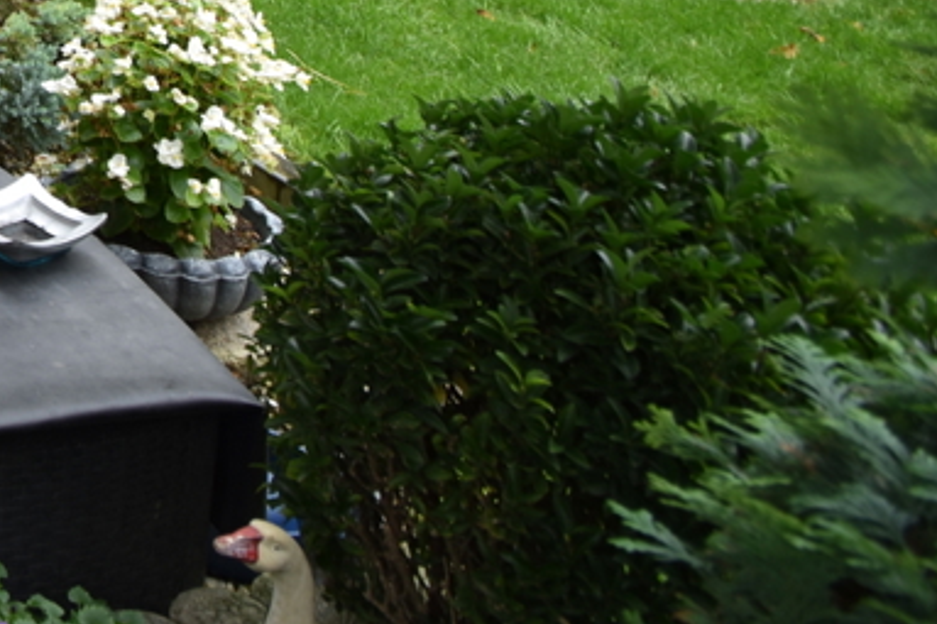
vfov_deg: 23.8
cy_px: -262
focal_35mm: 47
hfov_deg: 27.4
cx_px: -497
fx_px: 1223
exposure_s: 1/50
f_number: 4.5
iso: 100
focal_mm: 10
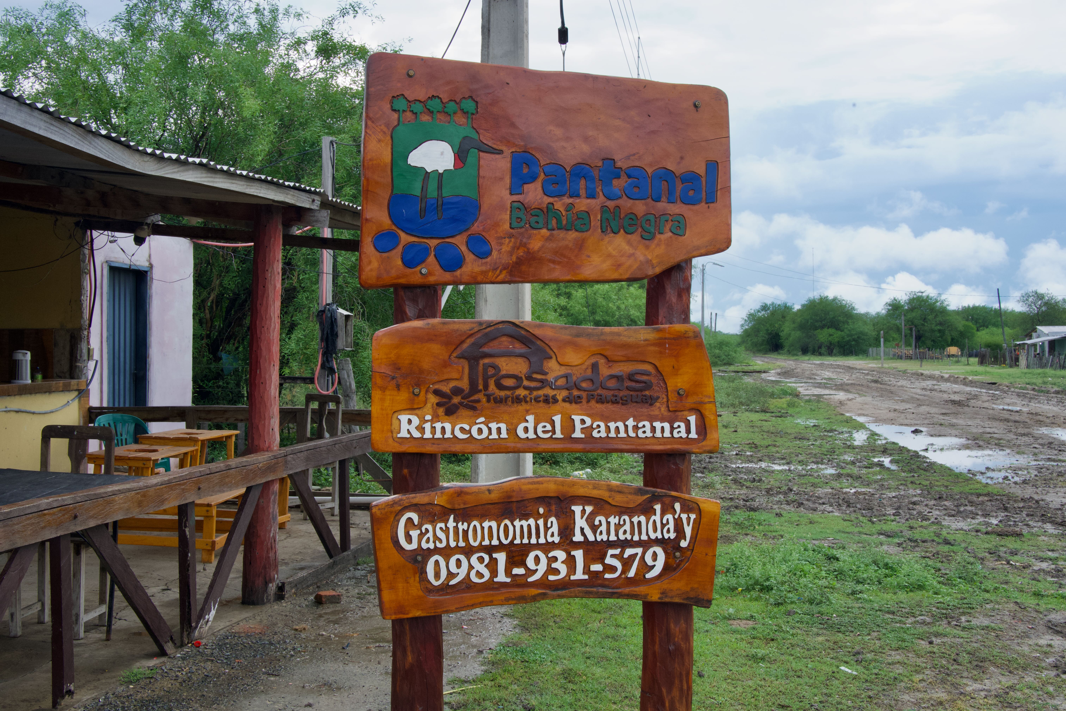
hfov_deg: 39.6
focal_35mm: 50
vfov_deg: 27.0
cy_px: 356
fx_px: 1480
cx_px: 533
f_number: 22
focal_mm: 50
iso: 1250
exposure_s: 1/160
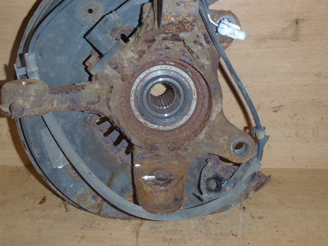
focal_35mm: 42
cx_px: 140
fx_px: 398
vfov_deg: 33.7
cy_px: 64
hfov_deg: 44.7
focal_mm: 5
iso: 100
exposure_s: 1/30
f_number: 3.9
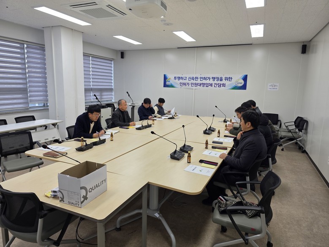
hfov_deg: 73.9
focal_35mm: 23
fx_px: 219
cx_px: 164
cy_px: 124
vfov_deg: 58.9
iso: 80
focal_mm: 6.3
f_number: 1.7
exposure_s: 1/120
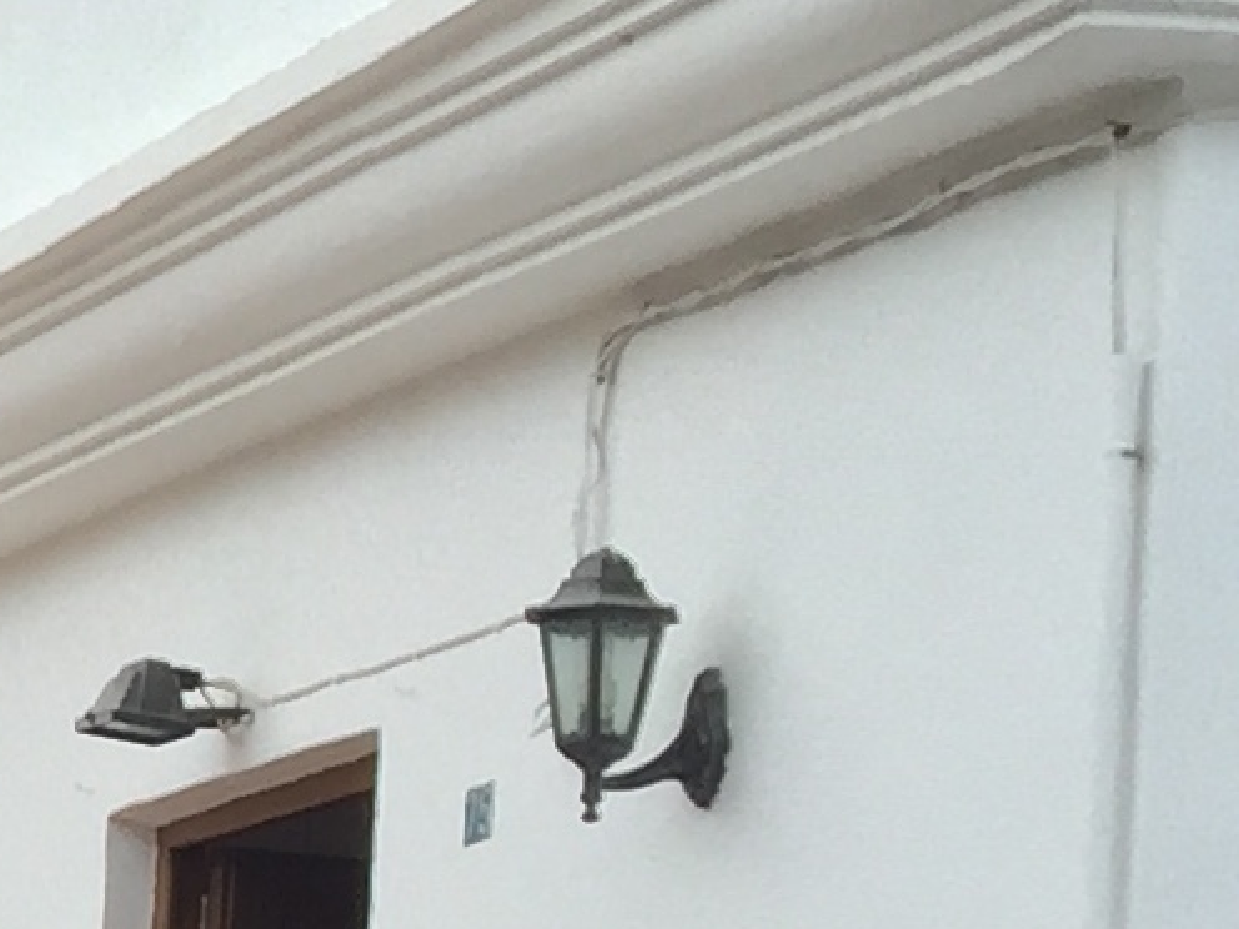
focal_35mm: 191
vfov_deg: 7.6
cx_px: -2196
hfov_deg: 8.9
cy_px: 1354
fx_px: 6836
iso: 32
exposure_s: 1/321
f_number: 2.2
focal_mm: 4.15
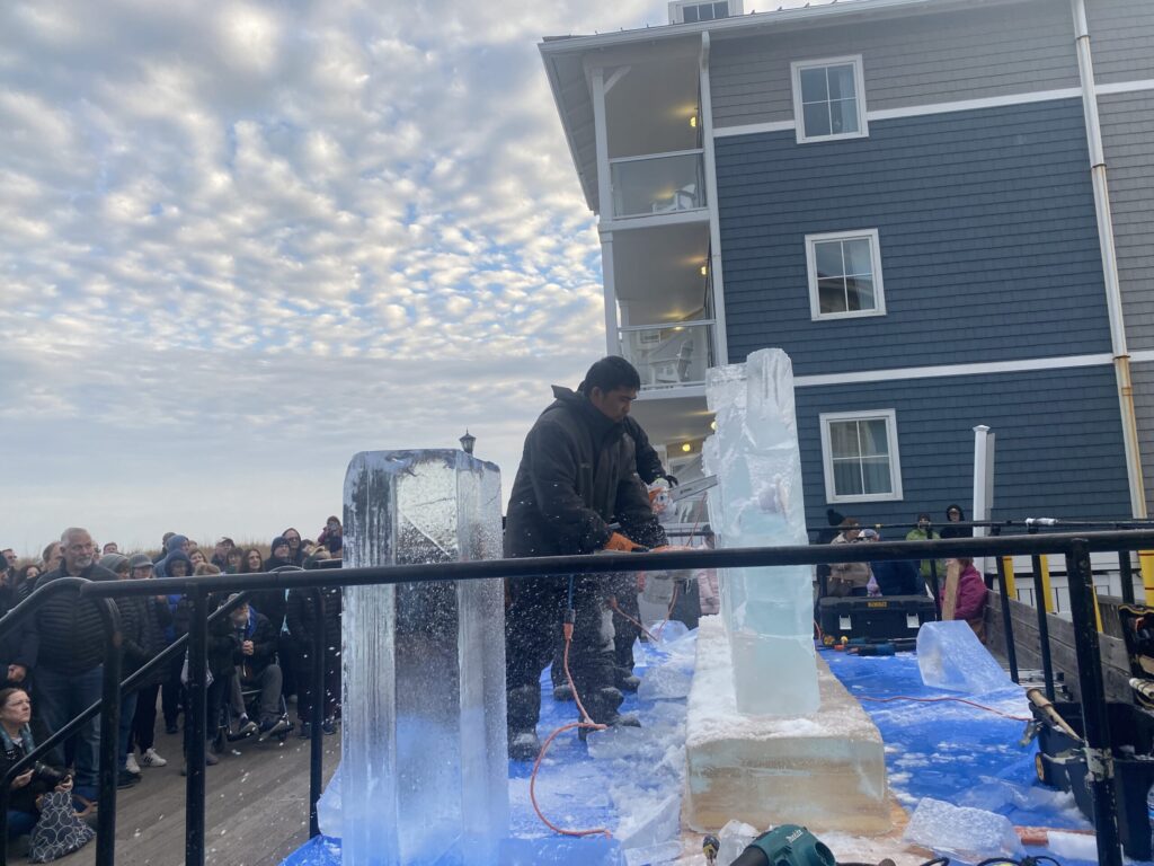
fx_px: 867
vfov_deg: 53.1
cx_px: 577
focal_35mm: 26
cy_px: 433
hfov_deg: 67.3
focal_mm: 4.25
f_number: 1.8
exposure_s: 1/477
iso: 32
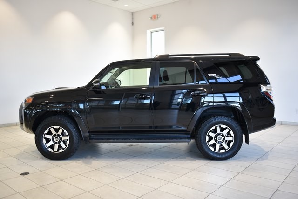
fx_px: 248
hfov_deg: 61.9
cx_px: 149
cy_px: 100
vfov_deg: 43.6
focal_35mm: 30
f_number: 3.8
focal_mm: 20
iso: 125
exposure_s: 1/30
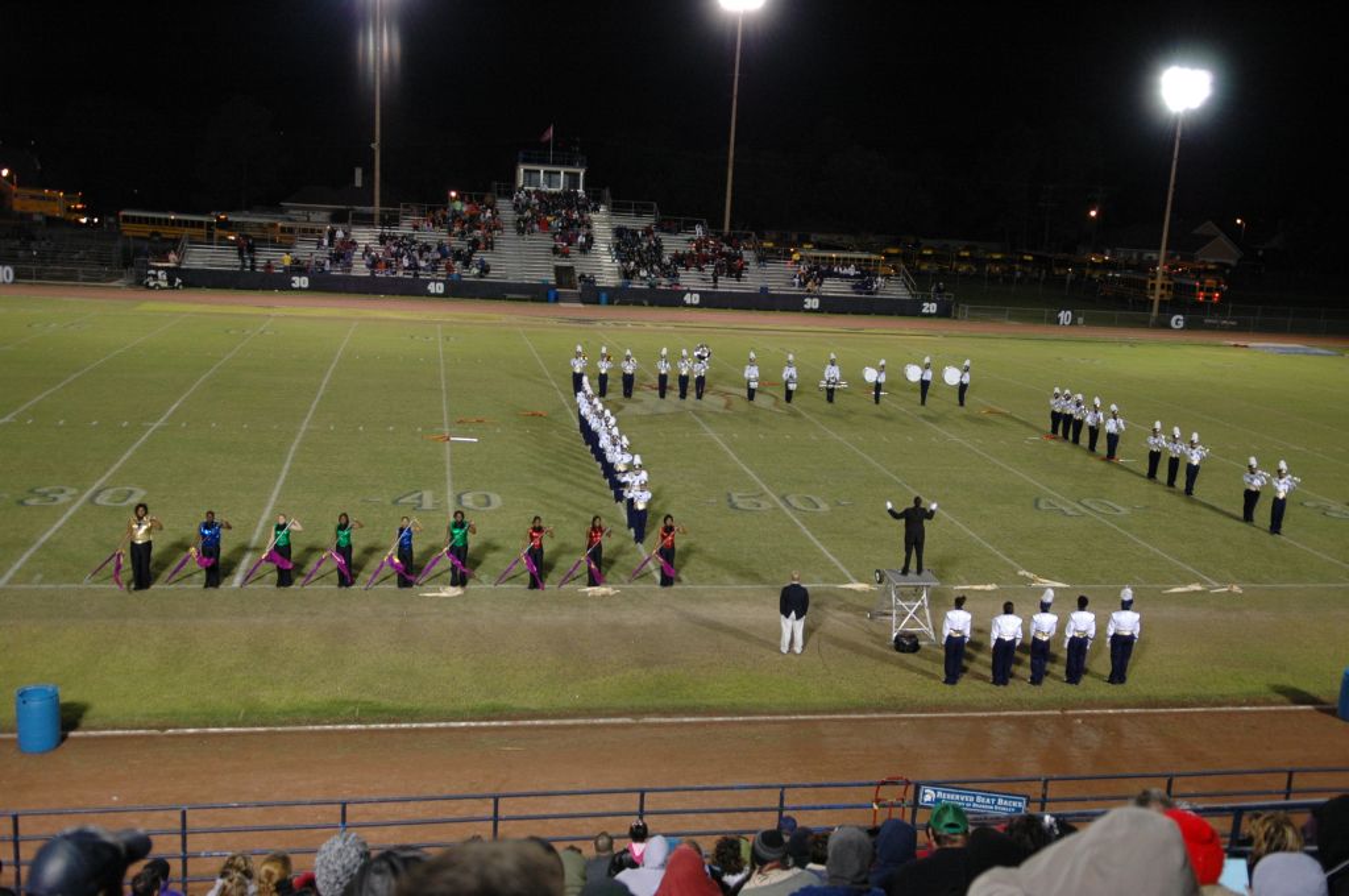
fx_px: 1291
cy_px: 448
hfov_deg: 55.2
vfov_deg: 38.3
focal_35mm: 34
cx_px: 674
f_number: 2.8
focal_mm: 23
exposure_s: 1/60
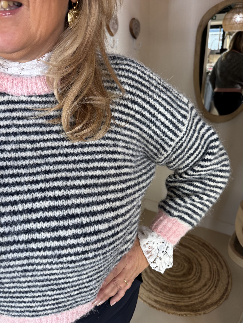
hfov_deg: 56.8
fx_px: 225
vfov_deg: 71.6
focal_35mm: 24
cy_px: 162
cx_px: 122
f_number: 1.78
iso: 100
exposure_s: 1/100
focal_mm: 6.76
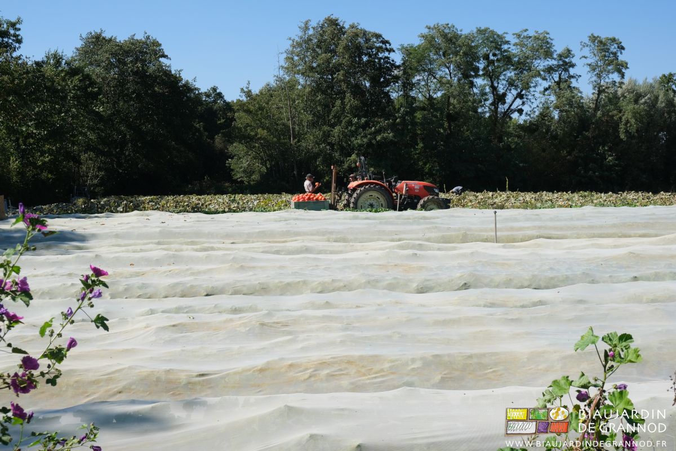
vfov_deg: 33.4
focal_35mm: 40
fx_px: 751
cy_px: 226
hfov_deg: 48.5
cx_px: 338
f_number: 8
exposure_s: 1/480
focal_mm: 26.5
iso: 320
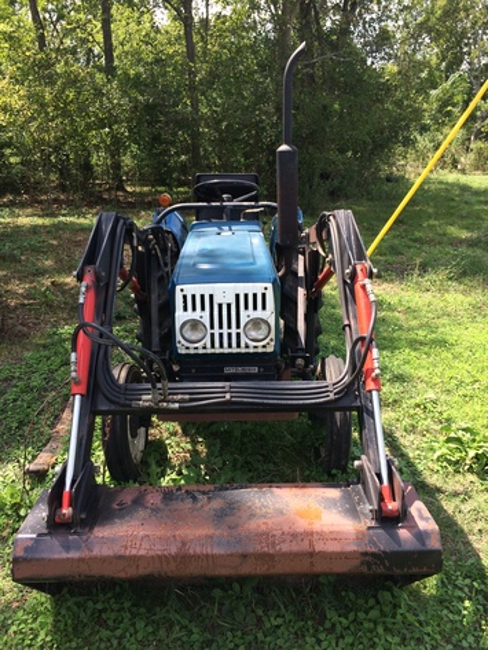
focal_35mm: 29
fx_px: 545
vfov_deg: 61.6
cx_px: 244
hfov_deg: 48.2
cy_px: 325
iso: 32
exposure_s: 1/586
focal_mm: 4.15
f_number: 2.2
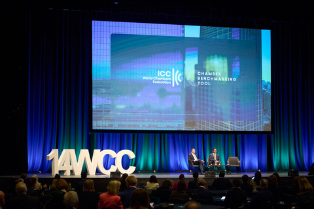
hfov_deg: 28.9
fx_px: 610
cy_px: 104
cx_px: 157
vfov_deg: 19.4
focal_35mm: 70
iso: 2500
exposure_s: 1/200
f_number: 2.8
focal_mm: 70
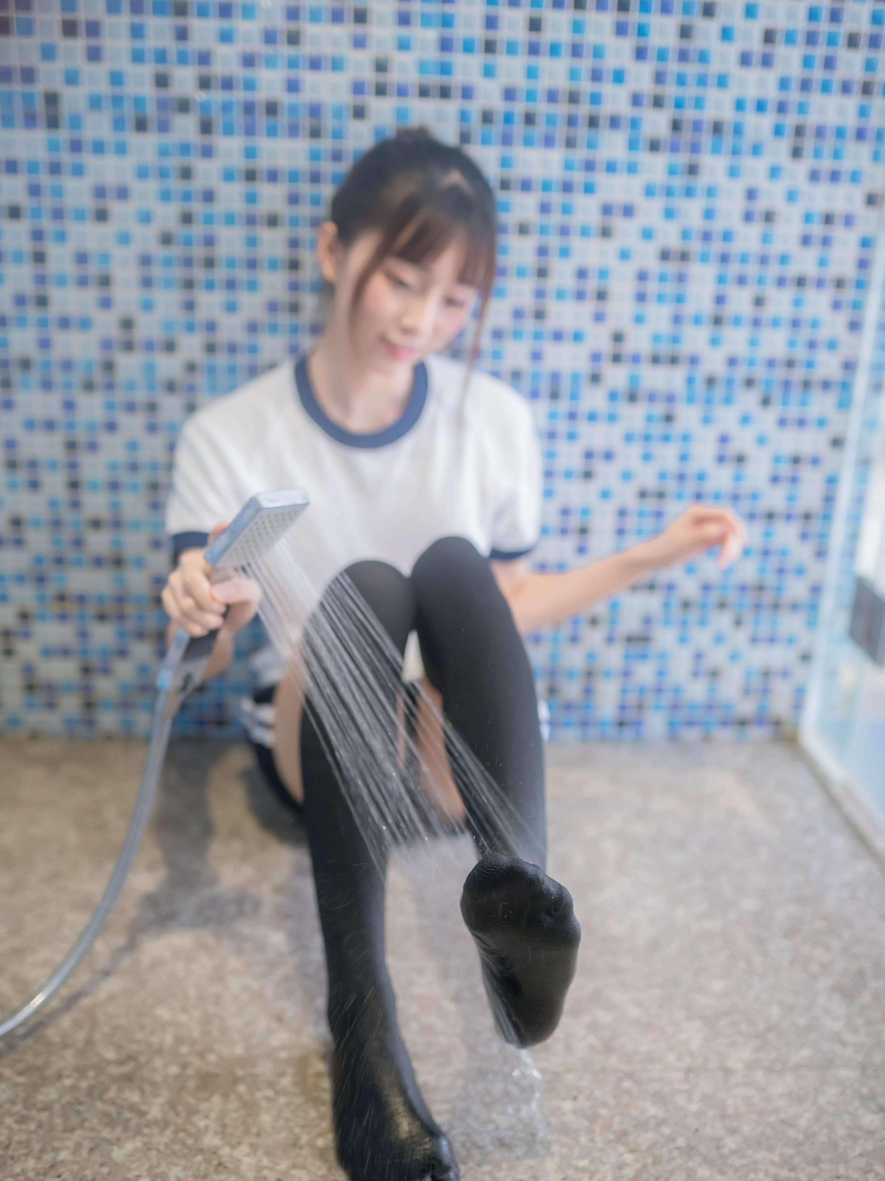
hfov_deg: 37.7
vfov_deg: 48.9
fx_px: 1295
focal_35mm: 38
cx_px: 443
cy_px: 644
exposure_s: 1/100
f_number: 1.8
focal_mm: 35
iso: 2000
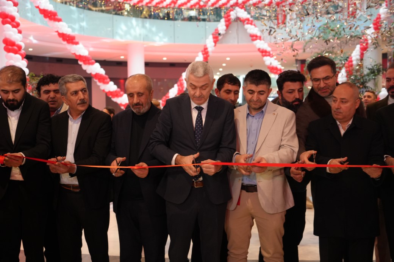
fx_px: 471
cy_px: 131
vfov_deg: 31.2
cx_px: 197
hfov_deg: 45.4
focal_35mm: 43
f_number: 4
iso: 3200
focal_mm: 43
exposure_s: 1/160
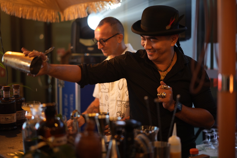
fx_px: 329
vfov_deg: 27.0
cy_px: 79
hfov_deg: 39.6
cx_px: 118
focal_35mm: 50
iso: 640
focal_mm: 50
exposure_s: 1/125
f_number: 1.4
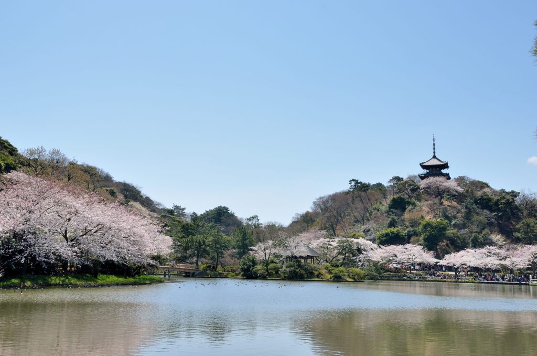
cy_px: 178
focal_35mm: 39
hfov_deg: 49.6
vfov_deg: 34.1
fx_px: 580
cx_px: 268
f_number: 11
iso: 160
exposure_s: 1/250
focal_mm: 26
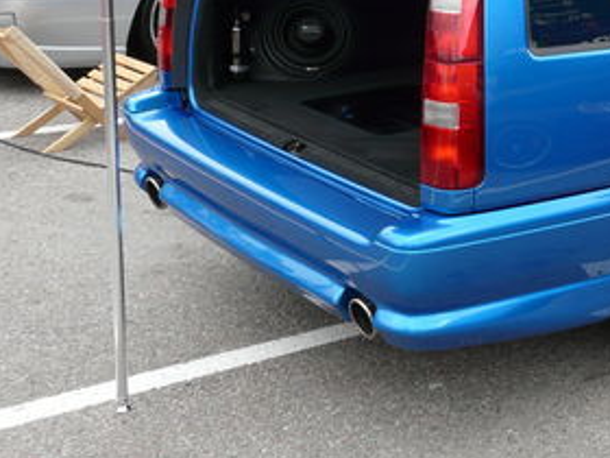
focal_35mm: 64
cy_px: 31
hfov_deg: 27.9
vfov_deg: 22.3
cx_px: 656
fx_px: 1128
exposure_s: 1/125
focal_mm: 4.6
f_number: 4
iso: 100
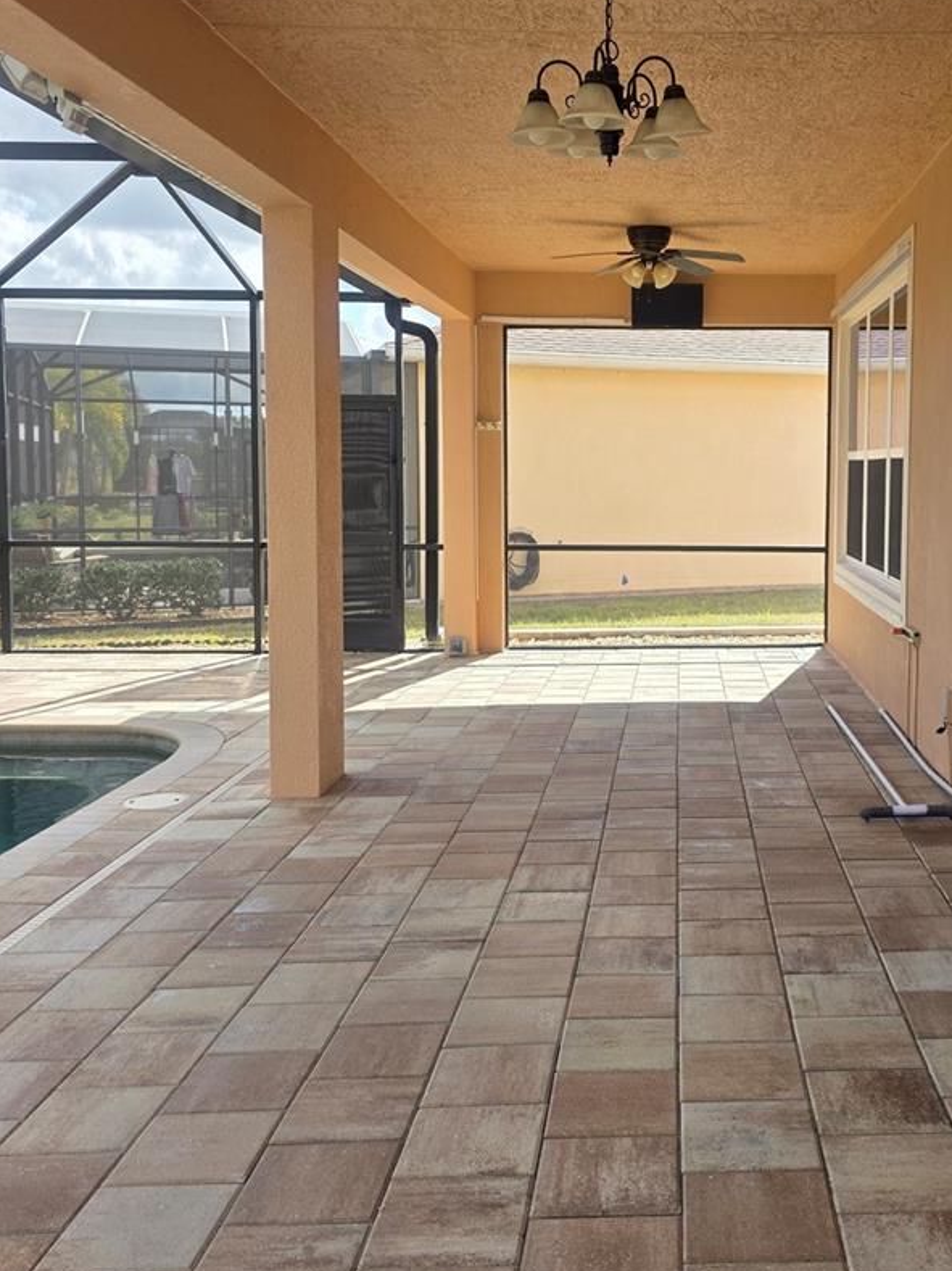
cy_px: 557
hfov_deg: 39.7
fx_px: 1284
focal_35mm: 35
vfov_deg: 52.5
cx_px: 697
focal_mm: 6.3
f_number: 1.7
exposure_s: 1/1314
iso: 80
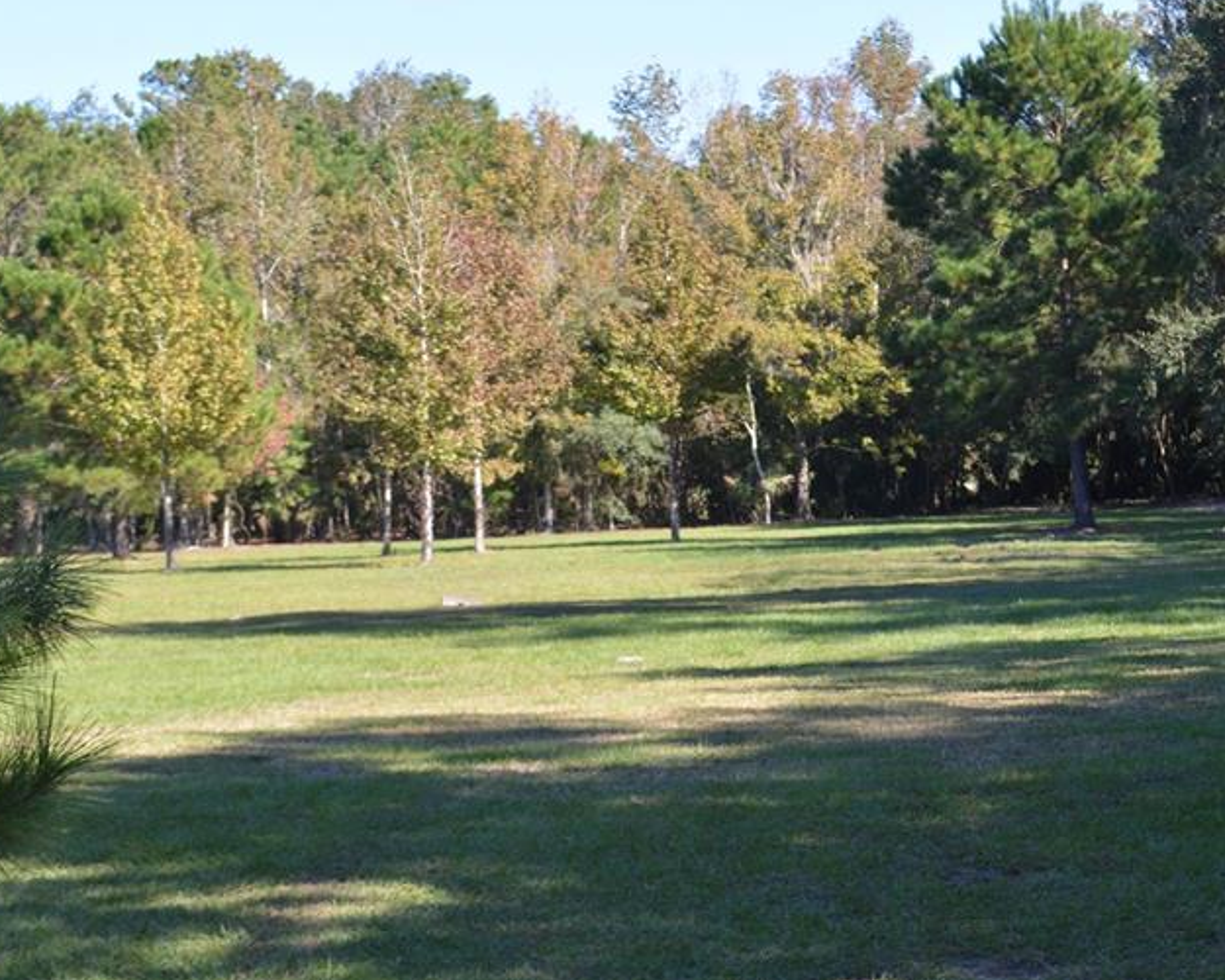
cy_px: 486
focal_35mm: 83
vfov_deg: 18.5
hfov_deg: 22.8
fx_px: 3009
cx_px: 945
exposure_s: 1/200
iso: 200
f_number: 7.1
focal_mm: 36
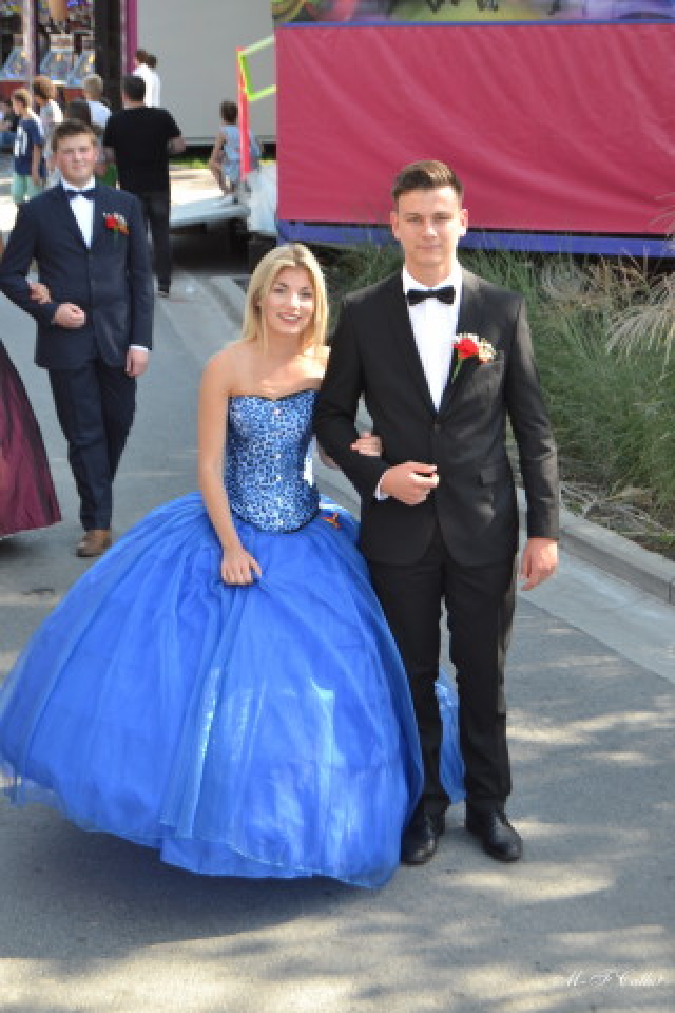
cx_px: 338
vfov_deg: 24.6
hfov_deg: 16.6
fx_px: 2320
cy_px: 506
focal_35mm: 82
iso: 250
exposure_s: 1/125
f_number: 5.6
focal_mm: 55
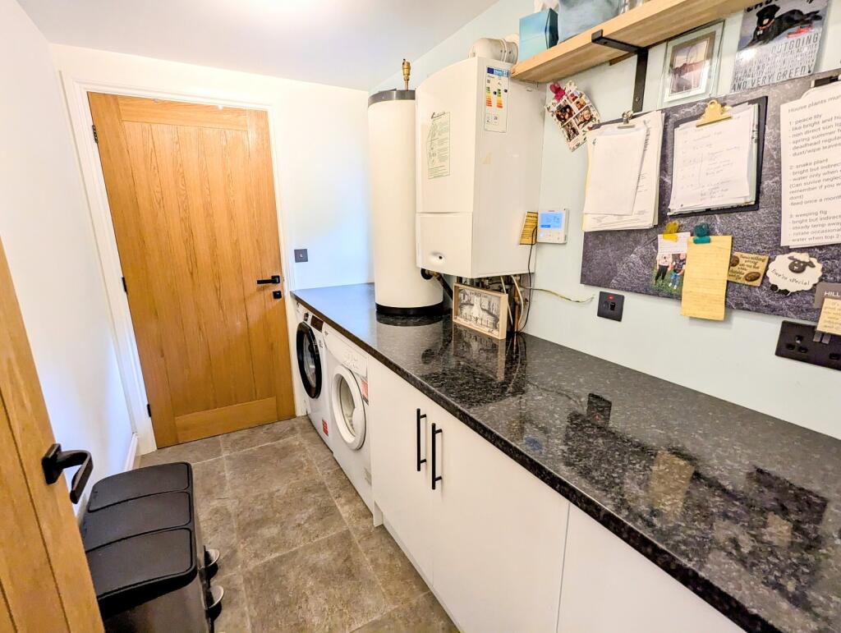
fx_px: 389
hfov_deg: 94.4
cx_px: 420
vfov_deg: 78.2
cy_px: 316
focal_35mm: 16
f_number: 2.2
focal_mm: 2.35
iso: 251
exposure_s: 1/51
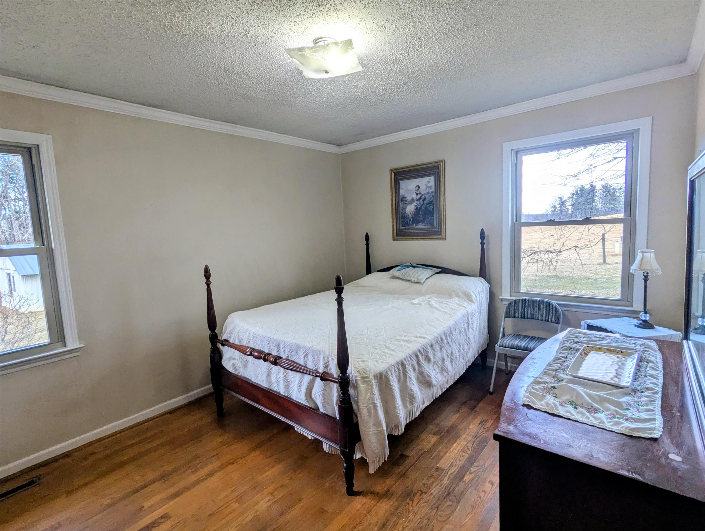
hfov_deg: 94.4
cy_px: 266
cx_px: 352
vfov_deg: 78.3
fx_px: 326
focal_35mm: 16
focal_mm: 2.35
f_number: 2.2
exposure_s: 1/120
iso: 88
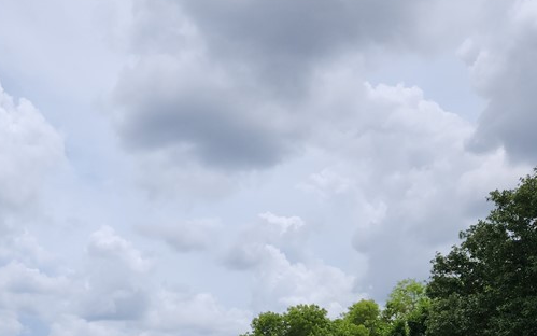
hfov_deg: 38.4
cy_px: 363
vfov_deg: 24.3
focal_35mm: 50
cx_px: 90
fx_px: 732
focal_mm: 5.4
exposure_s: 1/3618
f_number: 1.8
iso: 20
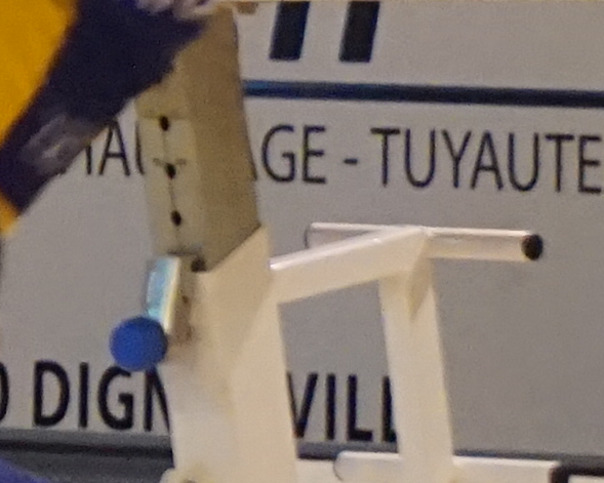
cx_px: -1610
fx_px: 25404
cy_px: -488
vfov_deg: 1.1
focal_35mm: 1421
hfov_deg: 1.4
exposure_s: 1/200
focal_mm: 109
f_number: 5.6
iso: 3200
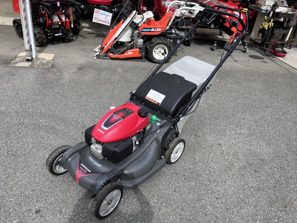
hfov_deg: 63.4
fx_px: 240
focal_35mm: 28
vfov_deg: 49.7
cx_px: 148
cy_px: 112
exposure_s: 1/1312
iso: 32
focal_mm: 3.99
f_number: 1.8
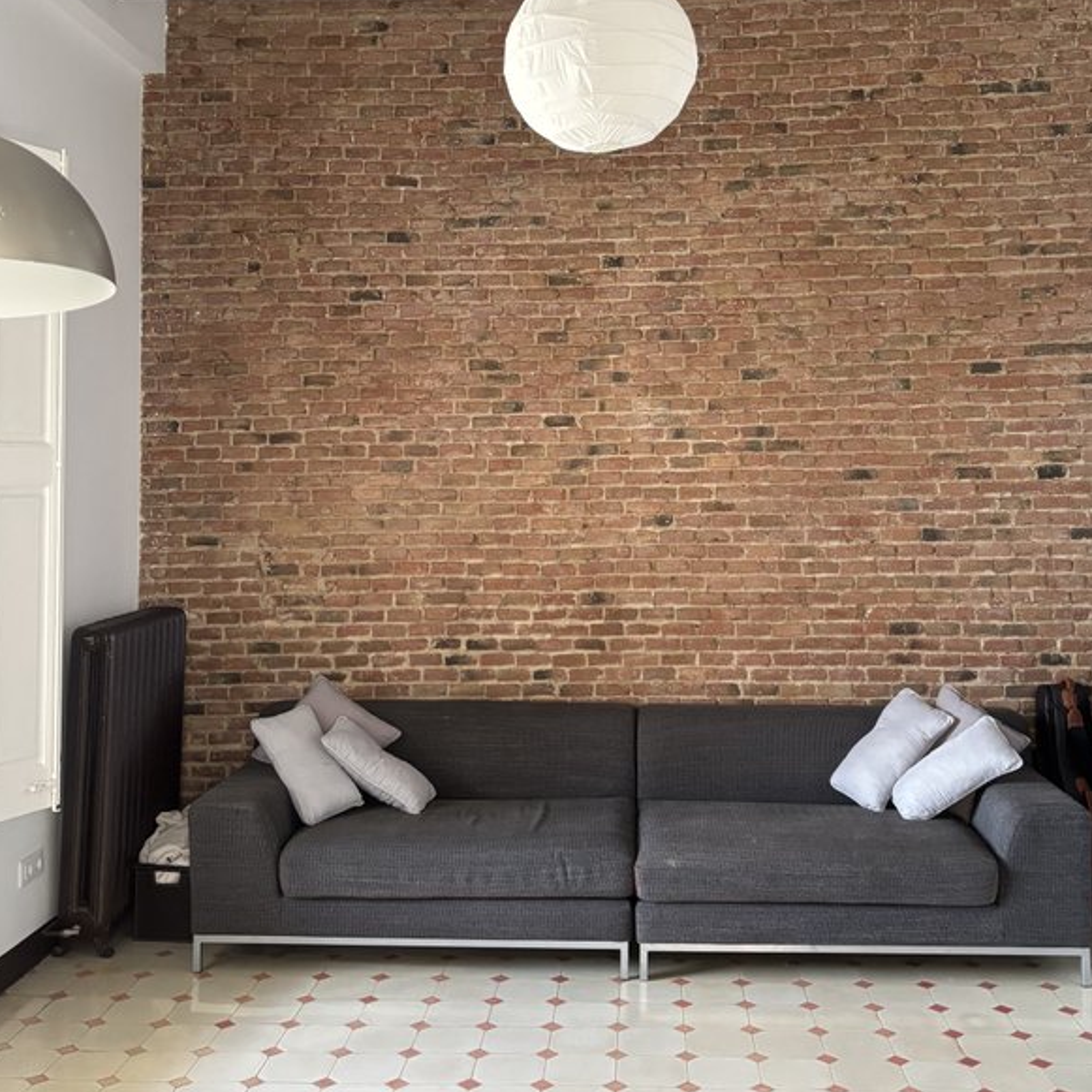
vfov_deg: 43.5
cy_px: 400
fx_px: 1356
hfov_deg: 43.8
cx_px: 605
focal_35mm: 38
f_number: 1.6
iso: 400
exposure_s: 1/60
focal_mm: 5.96
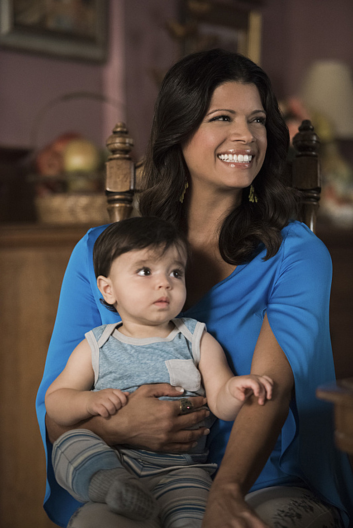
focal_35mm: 150
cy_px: 264
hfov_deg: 9.2
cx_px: 176
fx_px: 2203
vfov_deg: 13.7
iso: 4000
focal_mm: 150
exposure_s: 1/160
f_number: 2.8
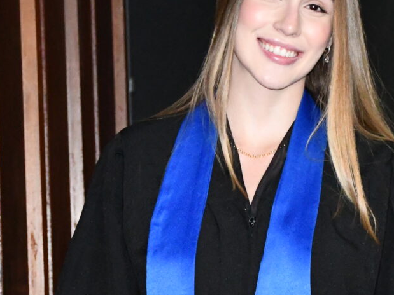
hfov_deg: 11.0
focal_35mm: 179
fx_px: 2037
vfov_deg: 8.3
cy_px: 233
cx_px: 248
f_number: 4.5
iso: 6400
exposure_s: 1/60
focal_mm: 40
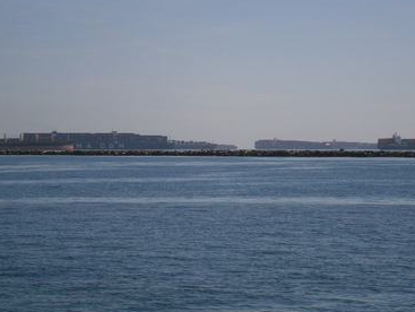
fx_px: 1632
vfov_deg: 10.9
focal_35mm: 136
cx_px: 213
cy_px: 139
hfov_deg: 14.5
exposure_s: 1/1000
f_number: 5.8
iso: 80
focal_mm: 19.6
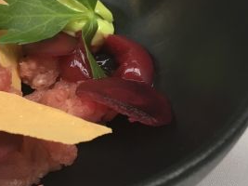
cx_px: -9
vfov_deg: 19.2
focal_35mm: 76
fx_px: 544
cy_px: 45
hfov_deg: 24.3
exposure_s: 1/33
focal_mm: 4.15
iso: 80
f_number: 2.2
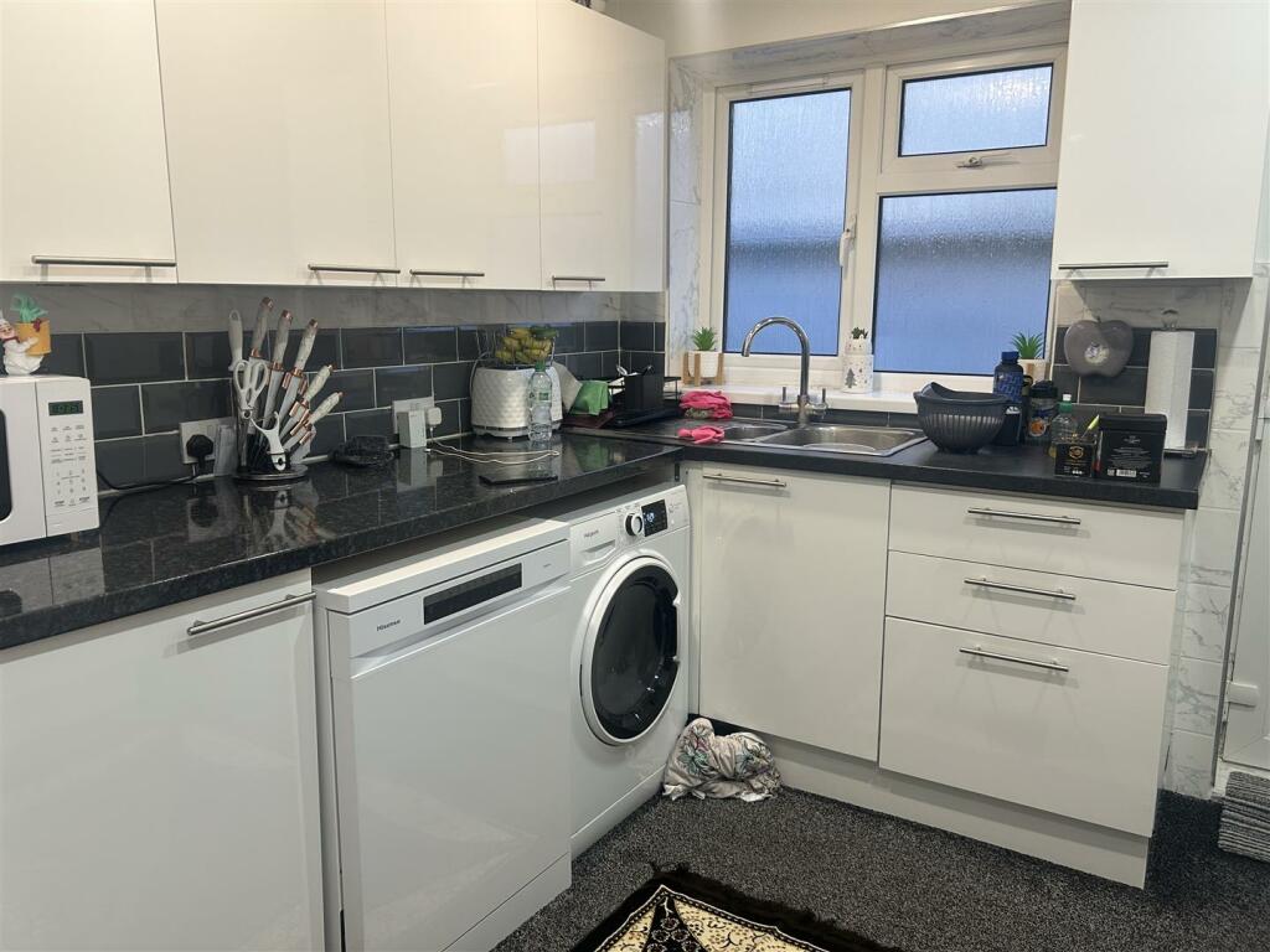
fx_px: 954
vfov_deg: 53.1
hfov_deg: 67.3
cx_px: 635
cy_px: 476
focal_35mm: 26
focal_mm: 5.7
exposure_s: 1/50
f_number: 1.5
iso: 80
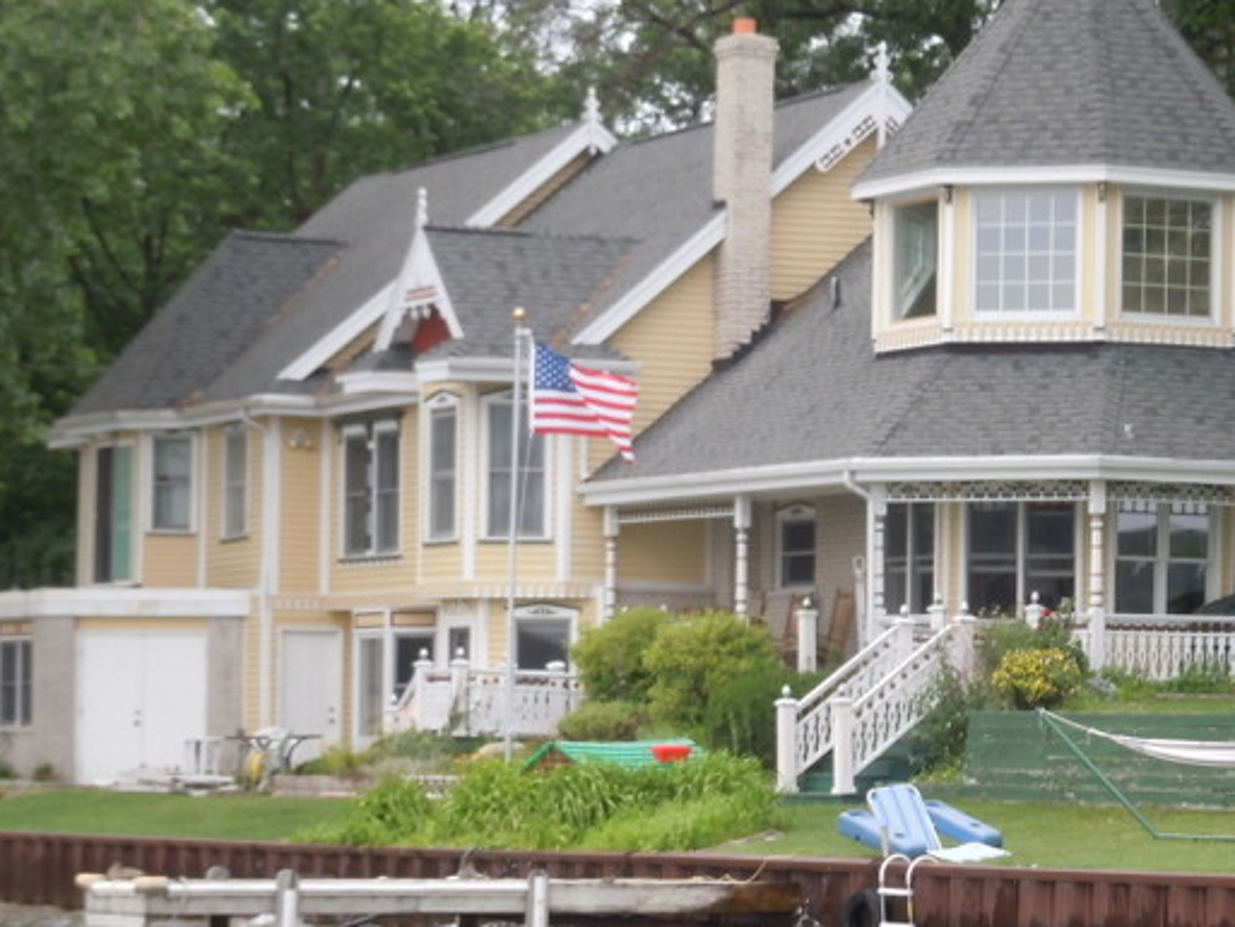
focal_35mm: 159
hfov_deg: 12.4
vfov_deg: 9.3
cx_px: 792
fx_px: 5674
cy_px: 624
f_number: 5.4
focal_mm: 18.3
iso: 100
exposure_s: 1/160
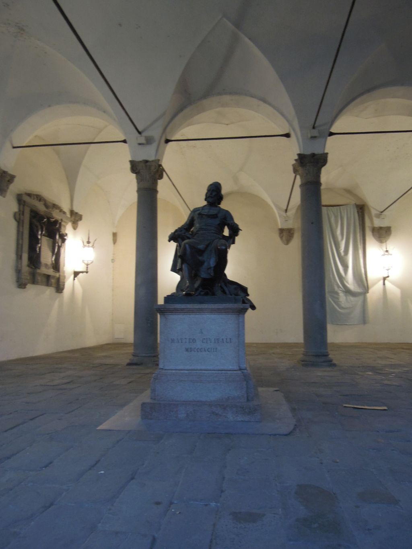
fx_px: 381
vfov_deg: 71.6
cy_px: 274
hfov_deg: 56.8
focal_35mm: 24
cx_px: 206
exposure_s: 1/15
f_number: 2.8
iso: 400
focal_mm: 4.3
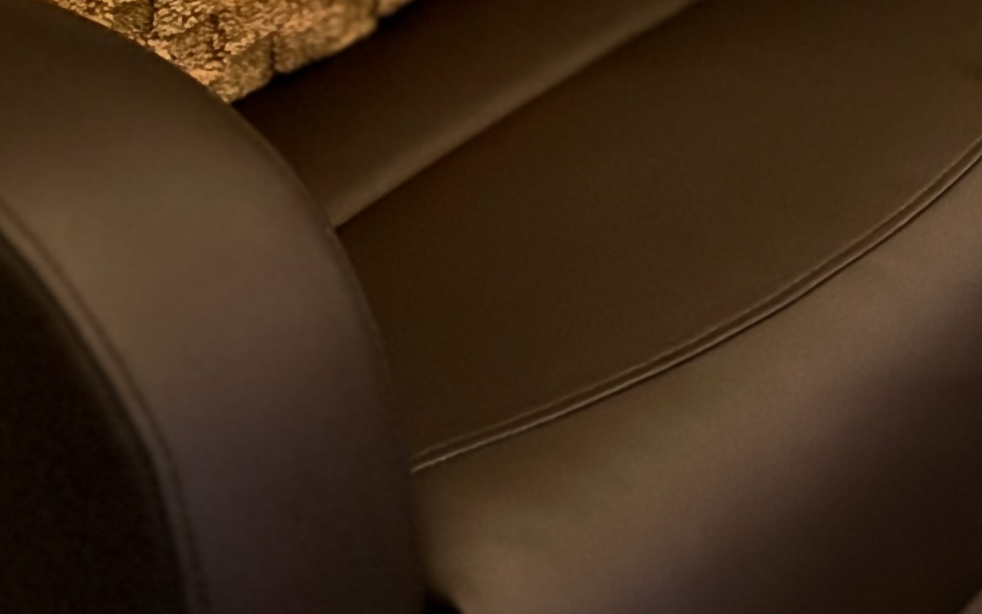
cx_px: 1025
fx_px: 2650
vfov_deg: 12.6
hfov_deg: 20.2
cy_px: -290
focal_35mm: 99
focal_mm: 6.76
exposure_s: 1/14
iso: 1000
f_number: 1.78
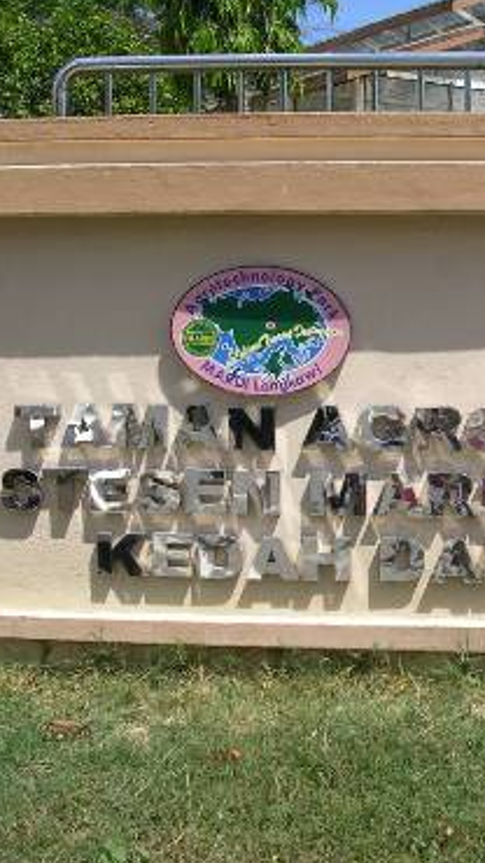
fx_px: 1281
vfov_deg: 37.2
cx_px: 471
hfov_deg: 20.8
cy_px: 430
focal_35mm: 56
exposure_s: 1/358
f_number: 5.6
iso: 50
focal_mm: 5.8
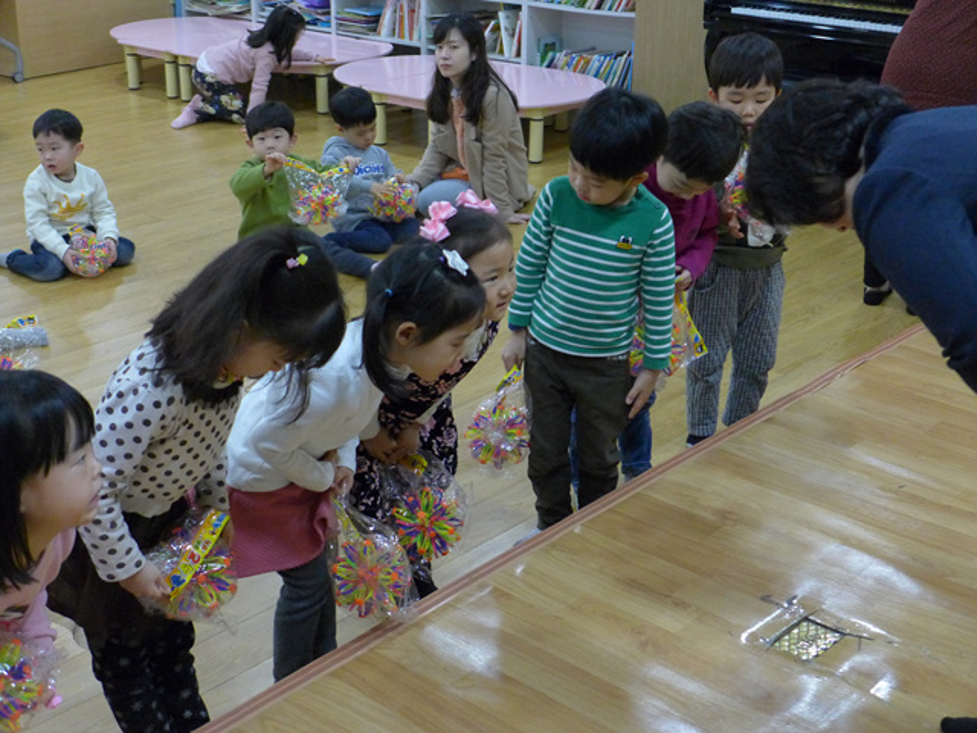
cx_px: 488
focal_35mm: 50
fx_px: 1411
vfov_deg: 29.1
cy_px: 366
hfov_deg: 38.2
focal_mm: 9.8
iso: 800
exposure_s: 1/320
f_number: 1.9
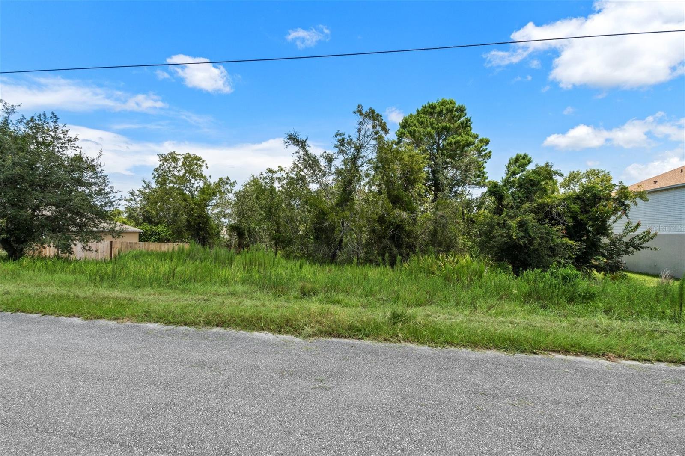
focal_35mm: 18
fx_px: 342
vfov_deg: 67.4
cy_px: 228
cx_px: 342
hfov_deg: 90.0
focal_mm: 12
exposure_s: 1/800
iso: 320
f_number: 8
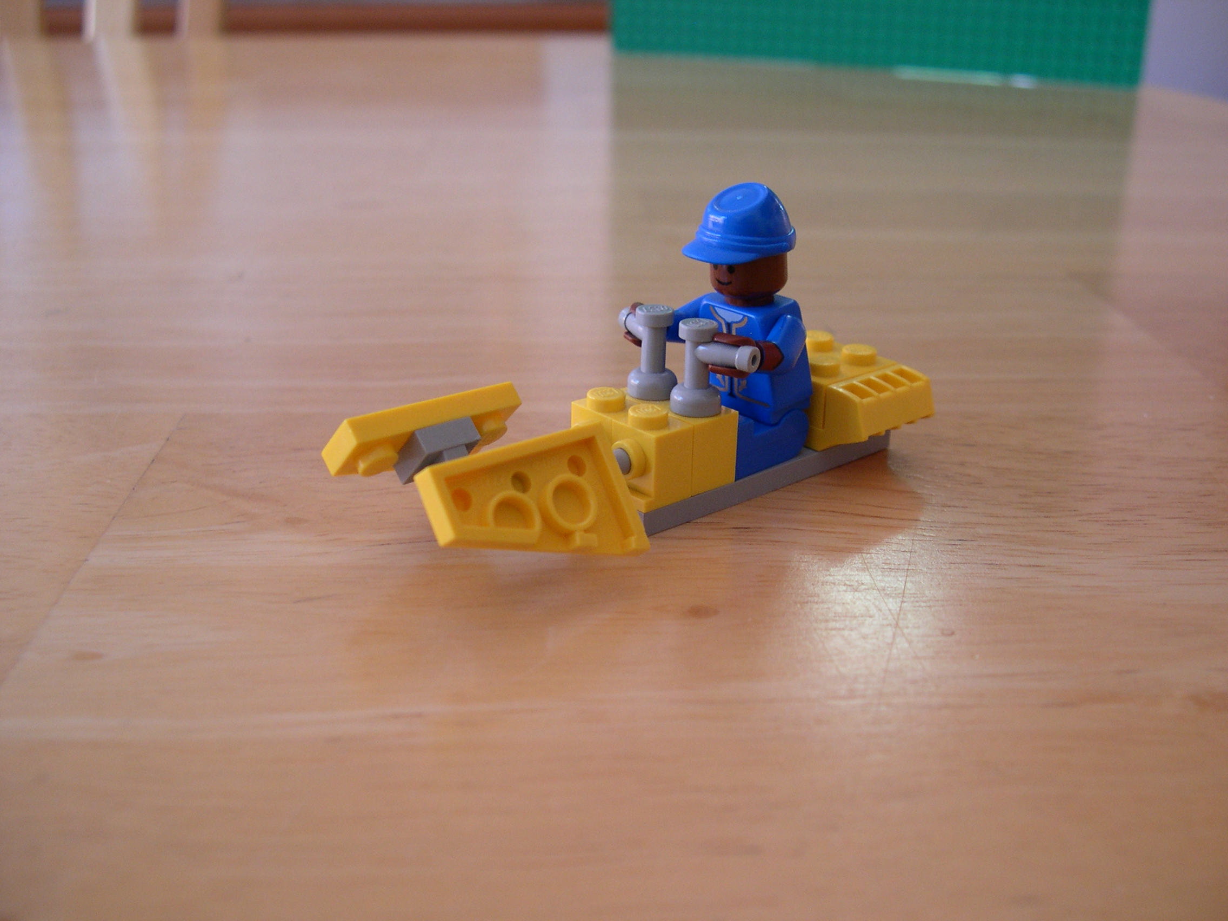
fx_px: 1348
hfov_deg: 49.0
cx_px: 614
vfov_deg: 37.7
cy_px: 460
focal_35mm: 38
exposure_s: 1/4.3
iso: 142
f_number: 2.8
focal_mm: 8
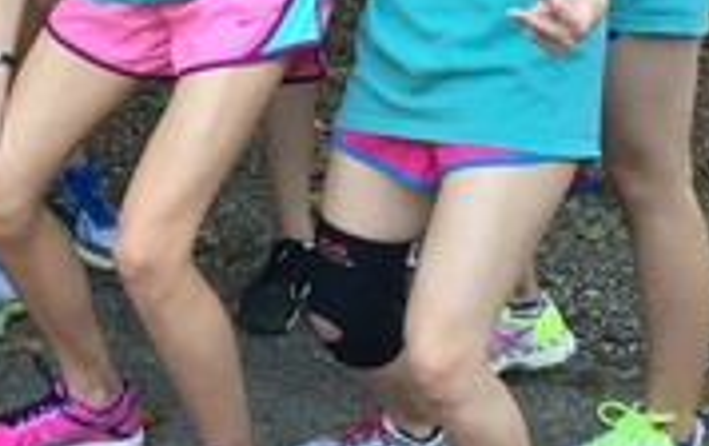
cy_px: -187
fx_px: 2401
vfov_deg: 10.3
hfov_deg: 16.7
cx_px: 123
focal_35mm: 124
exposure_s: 1/40
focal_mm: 4.15
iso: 32
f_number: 2.2
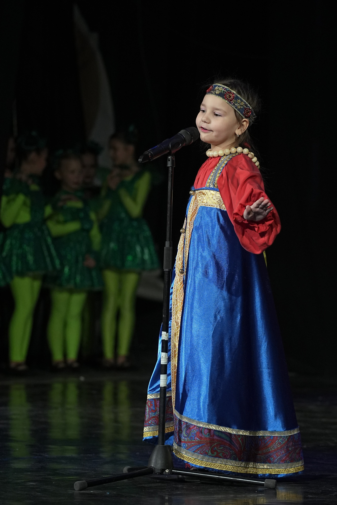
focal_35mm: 177
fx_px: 2485
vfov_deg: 11.6
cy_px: 252
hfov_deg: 7.8
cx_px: 168
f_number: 4
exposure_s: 1/400
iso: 2000
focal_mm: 118
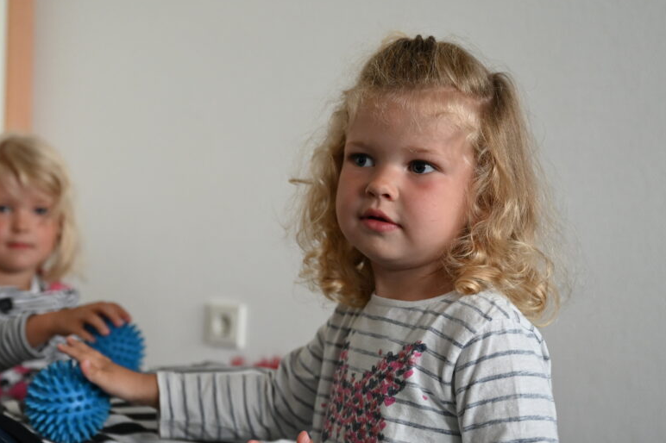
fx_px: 1054
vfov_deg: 23.8
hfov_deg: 35.0
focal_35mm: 57
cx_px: 272
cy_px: 226
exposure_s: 1/160
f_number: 3.5
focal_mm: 43
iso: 2500
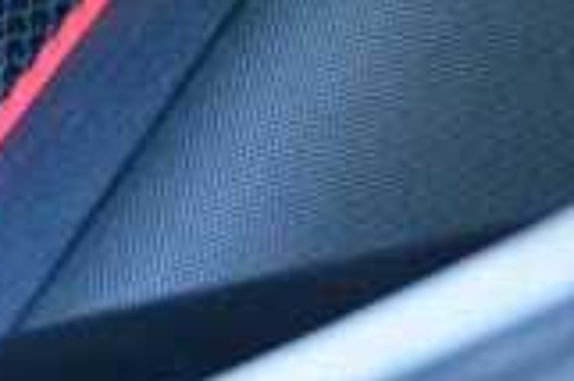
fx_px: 2134
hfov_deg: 15.2
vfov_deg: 9.6
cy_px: -372
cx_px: 61
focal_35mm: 134
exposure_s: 1/30
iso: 2500
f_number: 3.5
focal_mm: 18
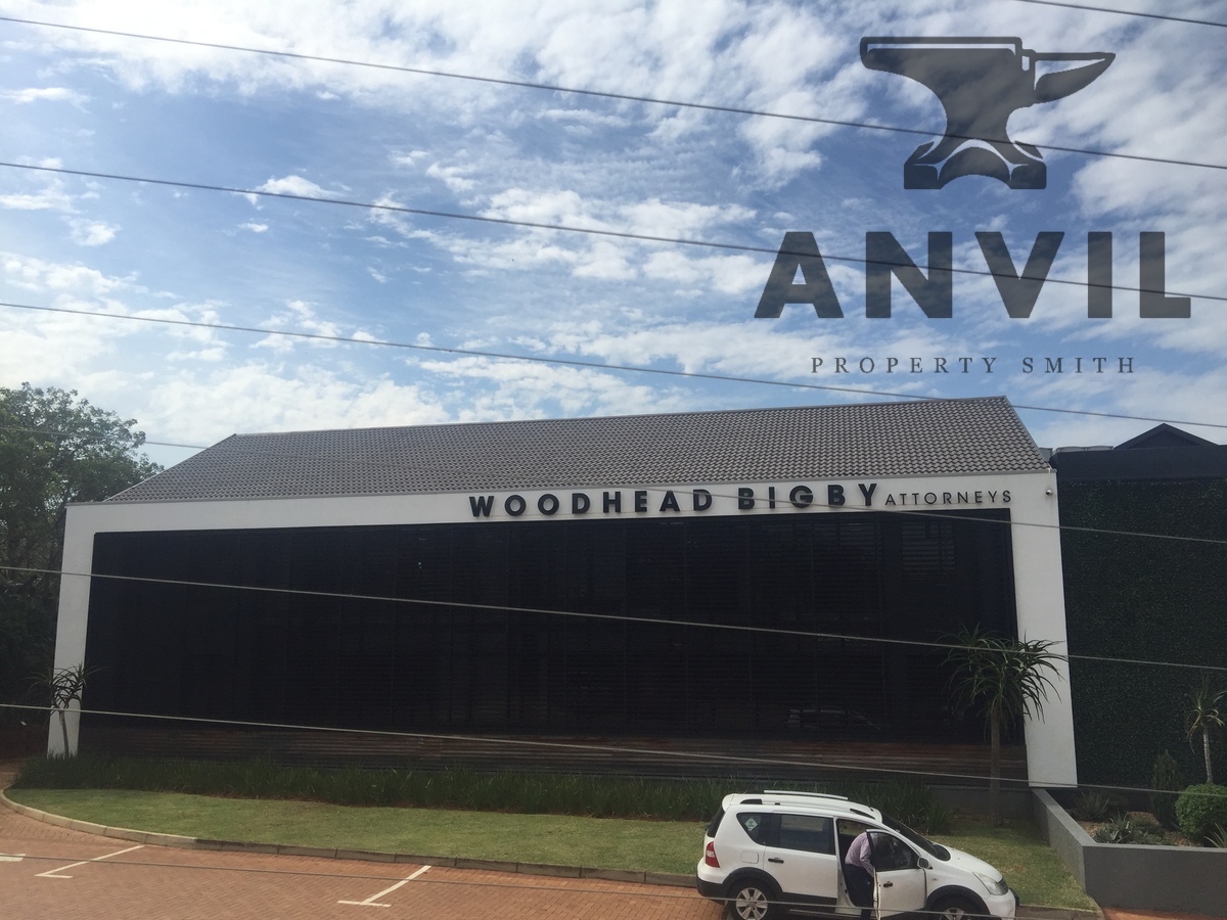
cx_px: 614
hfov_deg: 61.7
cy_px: 460
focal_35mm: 29
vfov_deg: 48.2
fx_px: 1028
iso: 32
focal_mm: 4.15
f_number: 2.2
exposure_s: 1/3597
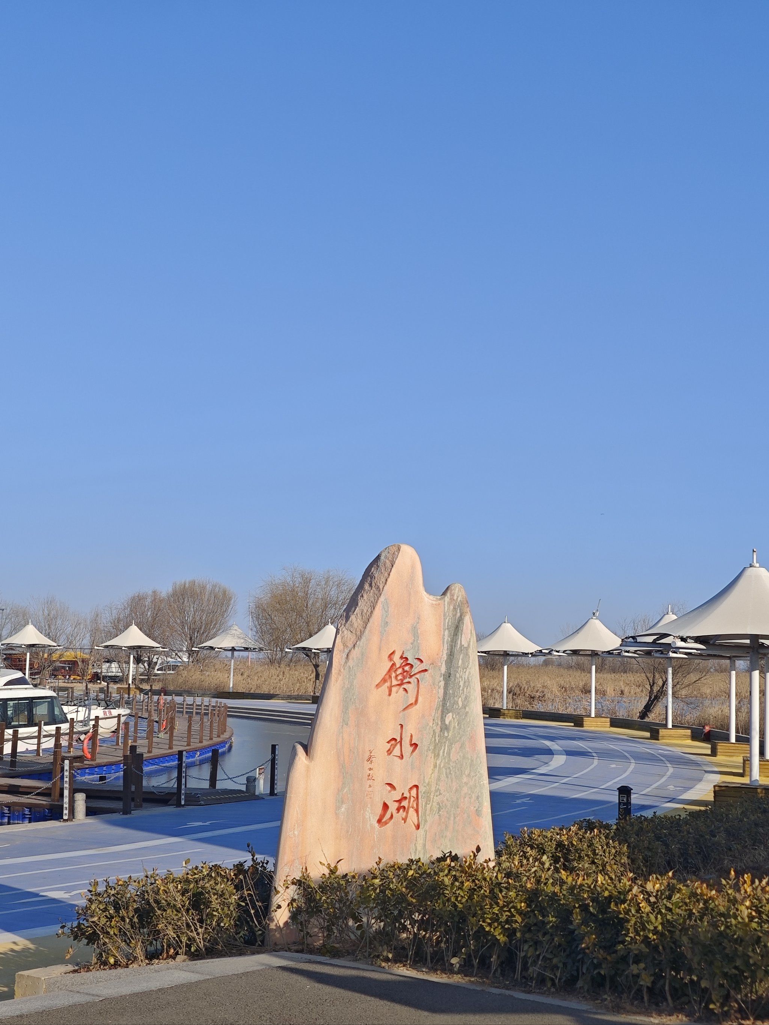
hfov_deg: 27.5
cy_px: 512
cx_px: 384
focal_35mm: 53
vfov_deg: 36.2
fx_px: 1570
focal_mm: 6.55
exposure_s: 1/3333
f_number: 1.6
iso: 50
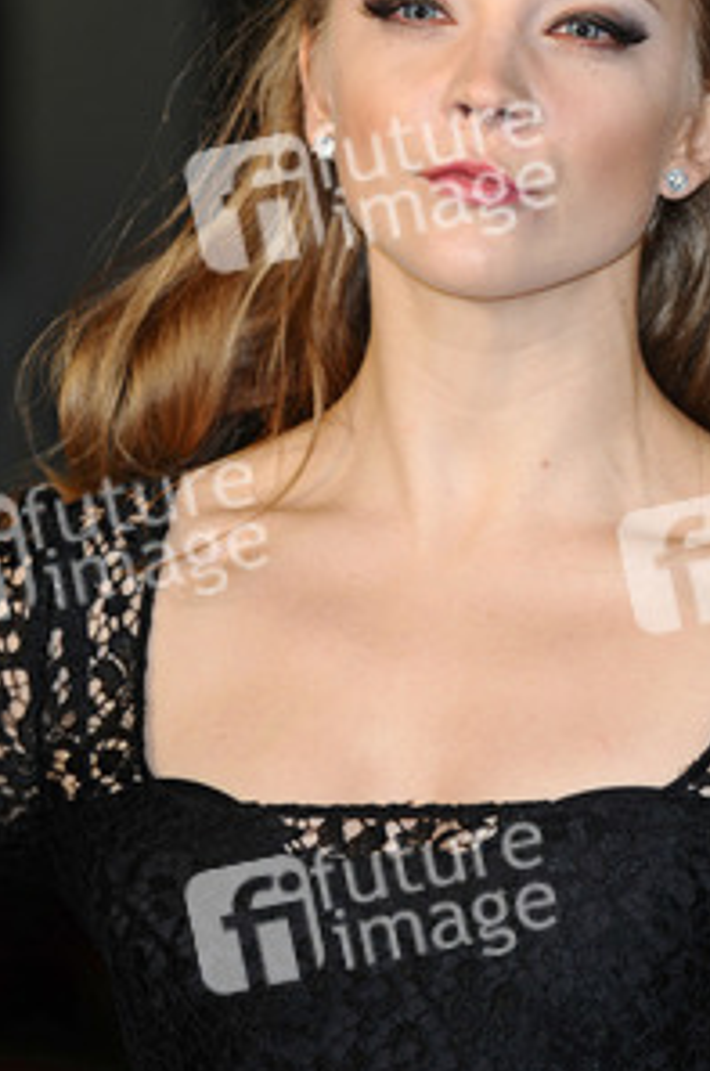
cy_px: 368
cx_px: 476
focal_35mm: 354
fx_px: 10499
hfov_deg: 3.9
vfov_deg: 5.8
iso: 320
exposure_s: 1/250
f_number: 4.5
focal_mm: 175
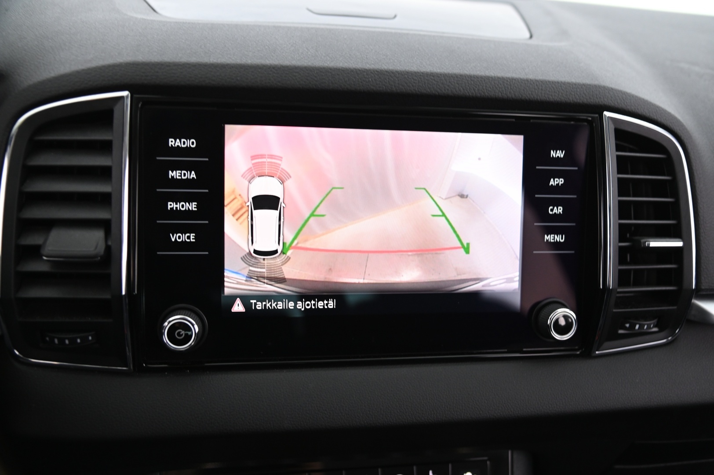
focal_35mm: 34
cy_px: 238
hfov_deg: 55.8
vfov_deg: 38.8
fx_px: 674
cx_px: 357
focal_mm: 34
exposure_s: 1/25
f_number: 4
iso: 2000
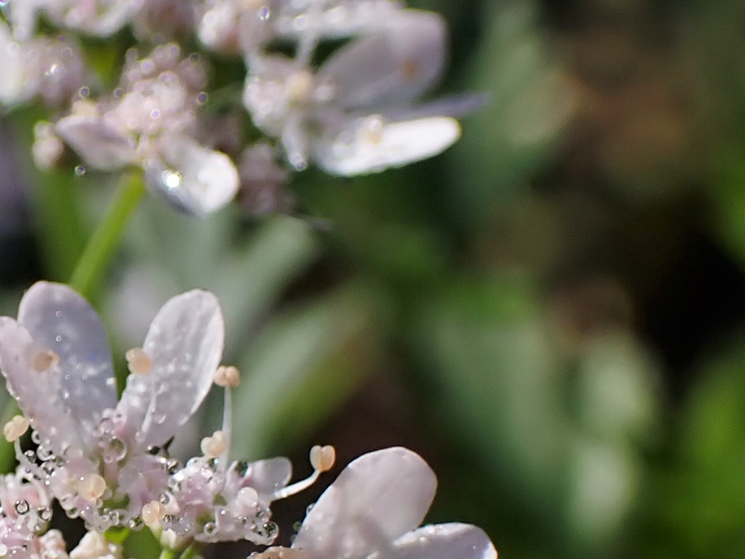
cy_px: 395
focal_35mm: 118
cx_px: -70
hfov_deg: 16.2
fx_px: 2539
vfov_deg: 12.5
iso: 100
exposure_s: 1/800
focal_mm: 7.84
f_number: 4
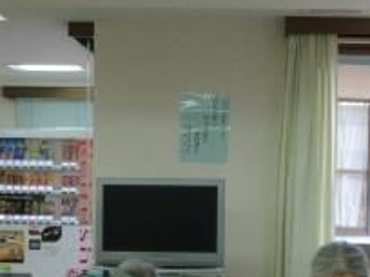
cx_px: 245
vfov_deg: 18.5
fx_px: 844
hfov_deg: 24.6
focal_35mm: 79
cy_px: 221
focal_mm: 6.4
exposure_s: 1/25
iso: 100
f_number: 3.5
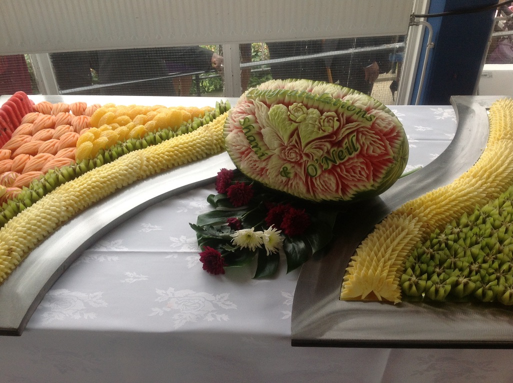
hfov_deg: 52.7
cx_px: 256
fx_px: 518
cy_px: 192
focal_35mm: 35
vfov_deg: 40.6
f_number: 2.4
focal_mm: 4.28
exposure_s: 1/120
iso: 125
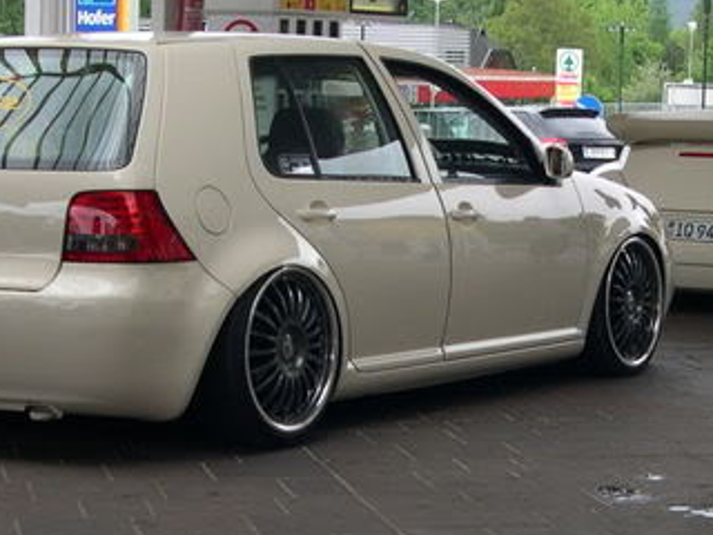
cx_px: 381
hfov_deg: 18.7
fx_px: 2163
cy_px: 343
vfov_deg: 14.1
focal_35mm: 105
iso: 100
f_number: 2.9
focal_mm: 9
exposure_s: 1/376
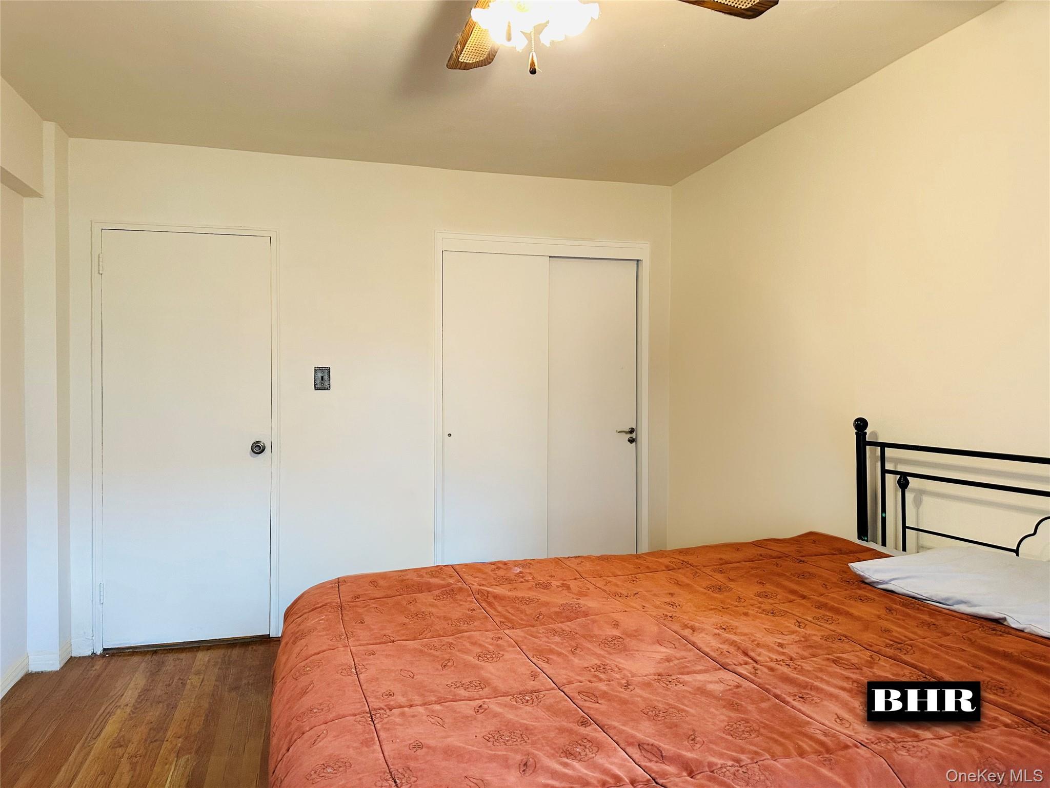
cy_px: 394
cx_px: 525
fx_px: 728
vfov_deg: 56.8
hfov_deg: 71.6
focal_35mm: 24
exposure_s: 1/60
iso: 320
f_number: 1.78
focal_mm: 6.86
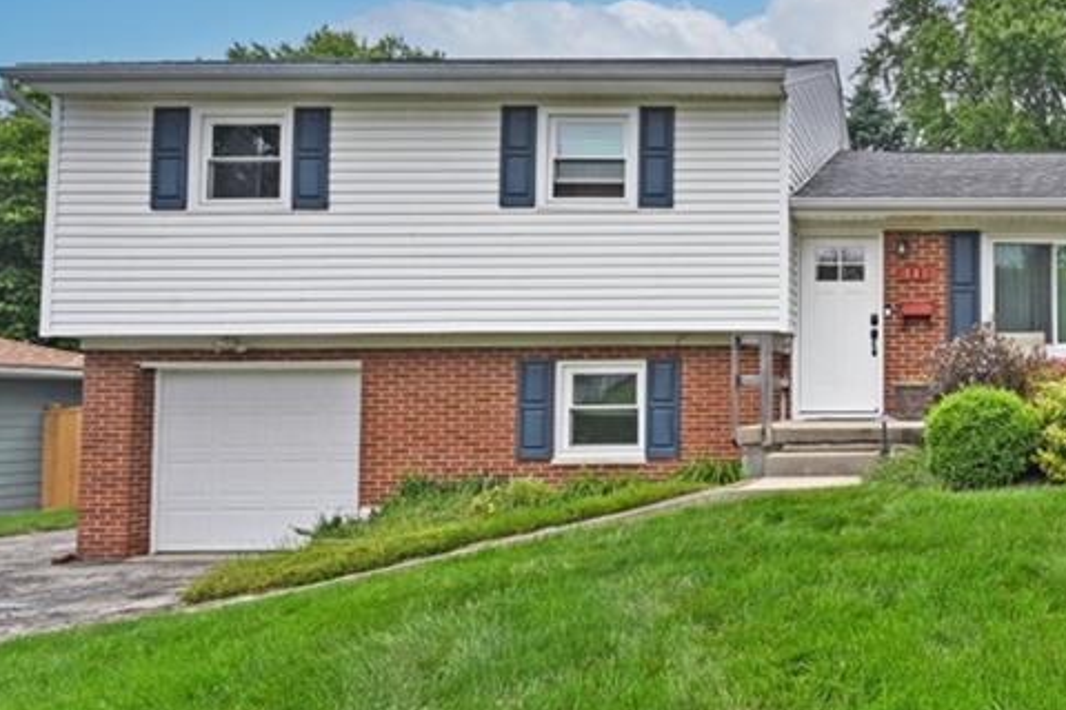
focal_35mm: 33
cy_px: 351
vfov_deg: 39.9
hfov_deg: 50.2
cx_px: 975
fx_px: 979
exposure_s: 1/125
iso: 280
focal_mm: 15.5
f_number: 13
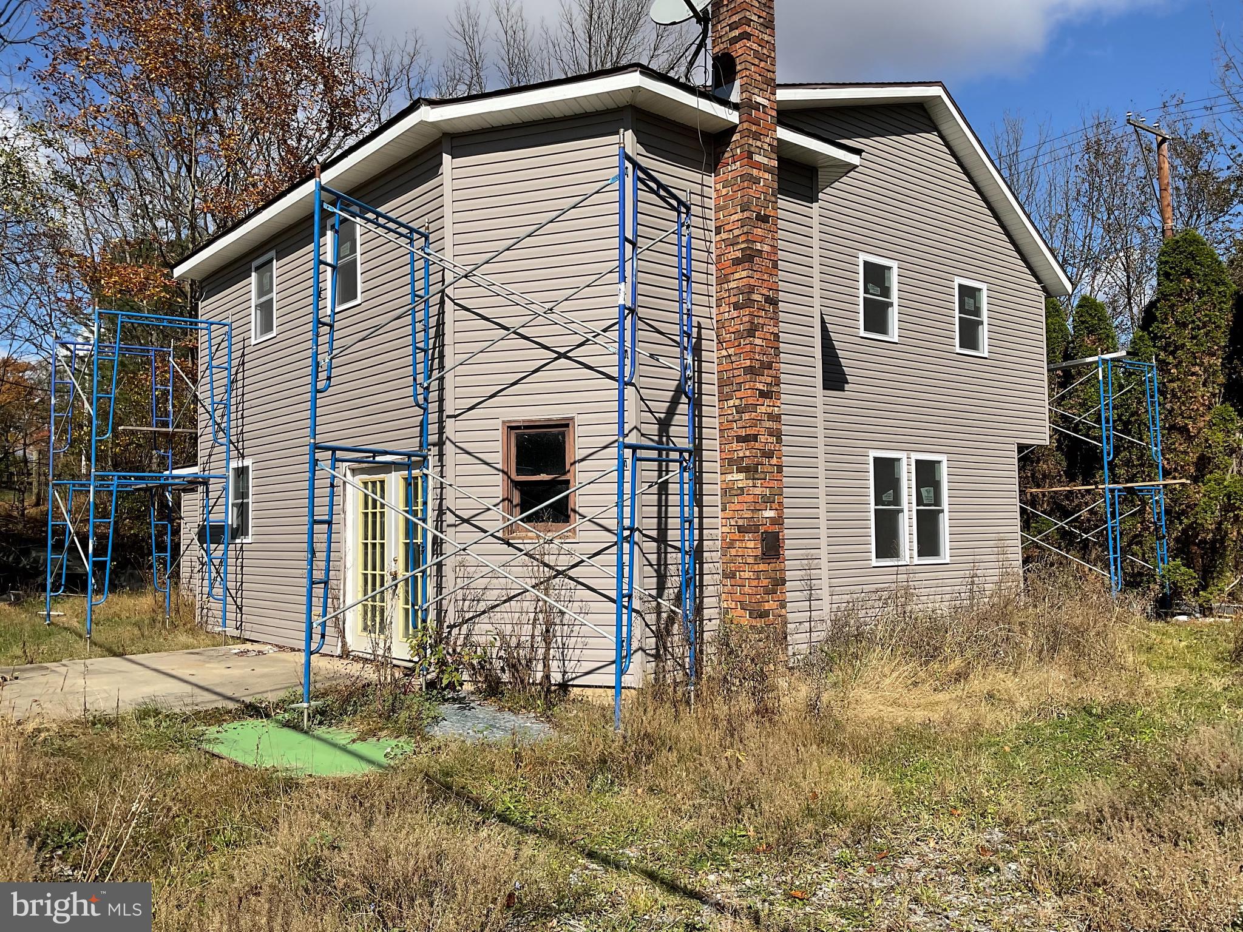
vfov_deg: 48.2
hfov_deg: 61.7
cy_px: 466
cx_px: 622
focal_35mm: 29
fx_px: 1041
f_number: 1.8
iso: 16
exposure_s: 1/2427
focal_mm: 3
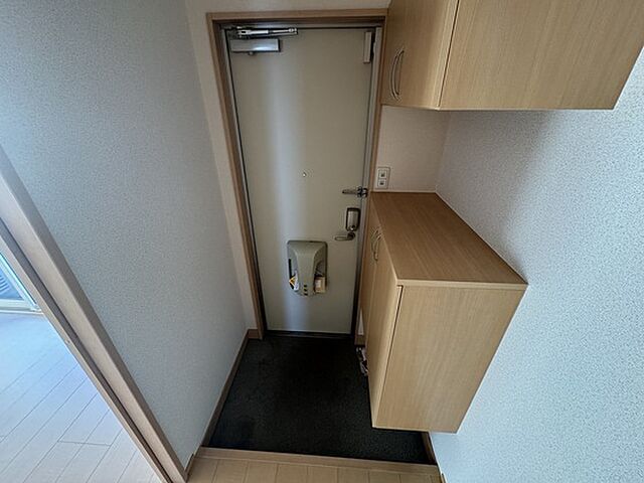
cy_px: 242
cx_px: 322
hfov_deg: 102.1
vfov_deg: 85.7
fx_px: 260
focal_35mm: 14
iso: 400
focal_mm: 2.22
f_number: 2.2
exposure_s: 1/60
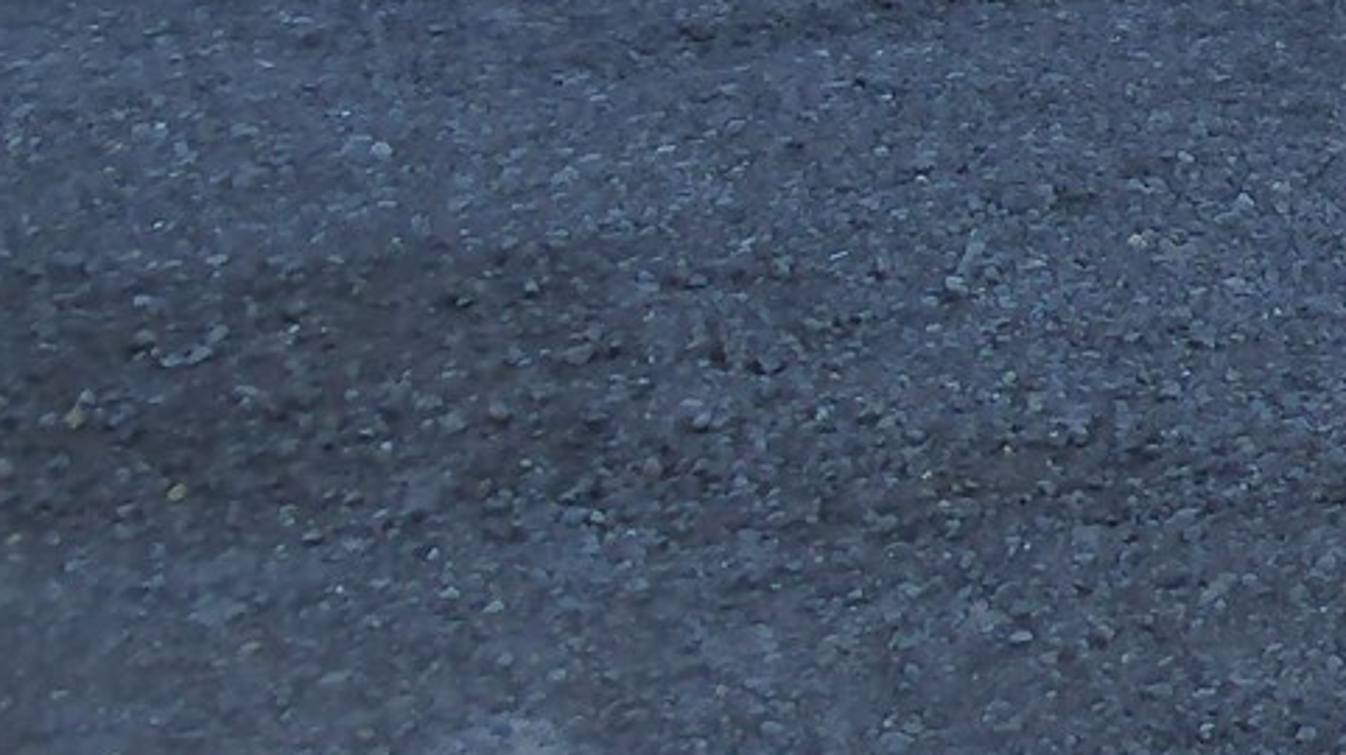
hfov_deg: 16.4
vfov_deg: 9.6
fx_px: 4138
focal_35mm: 116
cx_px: 2158
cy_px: -819
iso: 160
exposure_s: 1/320
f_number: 3.5
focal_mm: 5.4
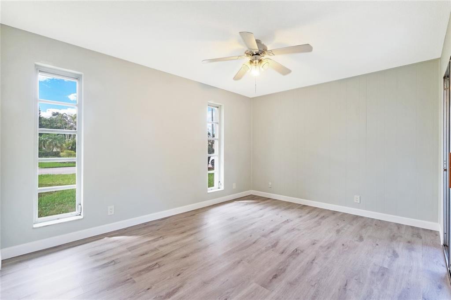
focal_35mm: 15
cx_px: 226
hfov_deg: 100.4
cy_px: 150
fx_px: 188
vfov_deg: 77.3
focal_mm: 10
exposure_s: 1/450
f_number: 11
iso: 1000
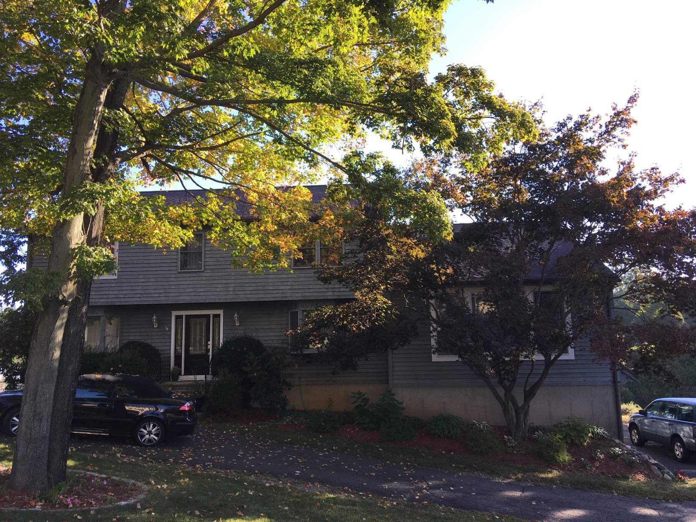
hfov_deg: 61.7
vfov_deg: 48.2
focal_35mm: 29
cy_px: 261
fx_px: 583
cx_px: 348
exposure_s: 1/273
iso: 25
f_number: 2.2
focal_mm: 4.15
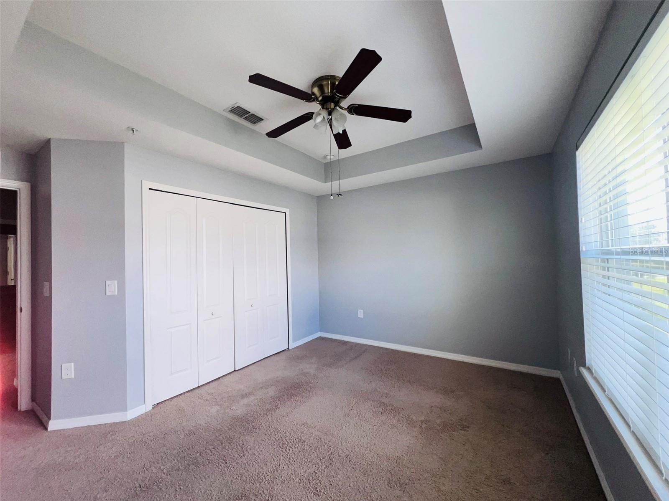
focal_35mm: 13
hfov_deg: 106.2
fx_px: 251
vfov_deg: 89.9
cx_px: 334
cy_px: 250
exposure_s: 1/122
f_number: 1.8
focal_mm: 1.57
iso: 40
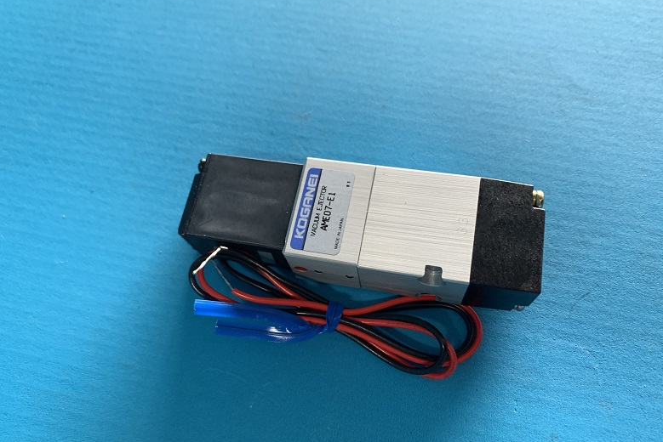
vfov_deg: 46.4
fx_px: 516
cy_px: 232
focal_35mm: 28
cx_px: 330
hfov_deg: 65.5
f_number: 1.8
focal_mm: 4.25
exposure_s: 1/60
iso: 250
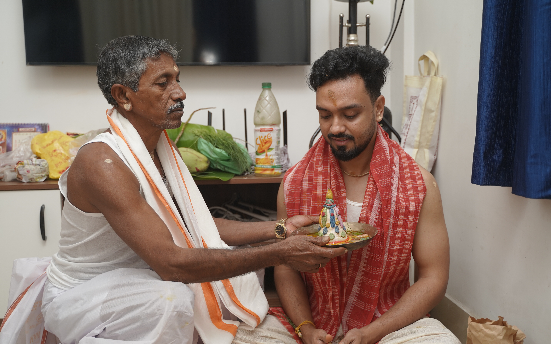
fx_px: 616
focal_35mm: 41
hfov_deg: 48.2
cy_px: 181
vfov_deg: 31.2
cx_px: 277
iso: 400
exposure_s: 1/160
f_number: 2.8
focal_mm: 40
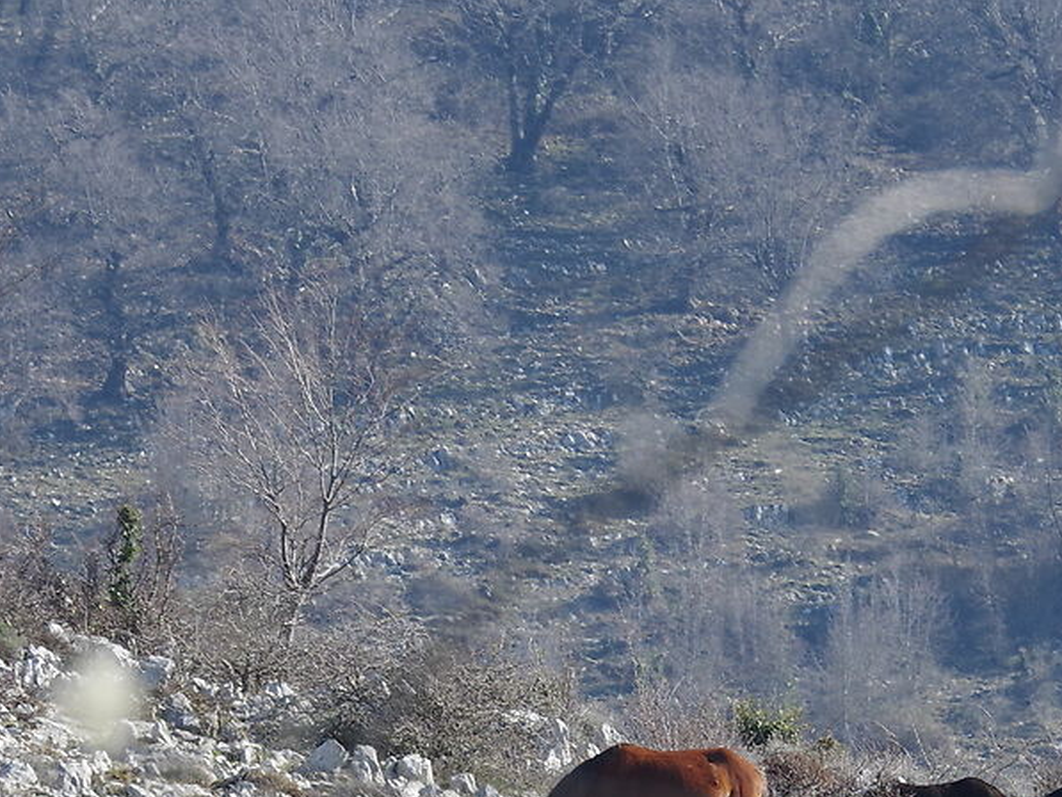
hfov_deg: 2.6
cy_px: 881
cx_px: 356
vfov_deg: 1.9
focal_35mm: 773
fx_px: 23720
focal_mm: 200
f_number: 10
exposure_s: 1/160
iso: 200
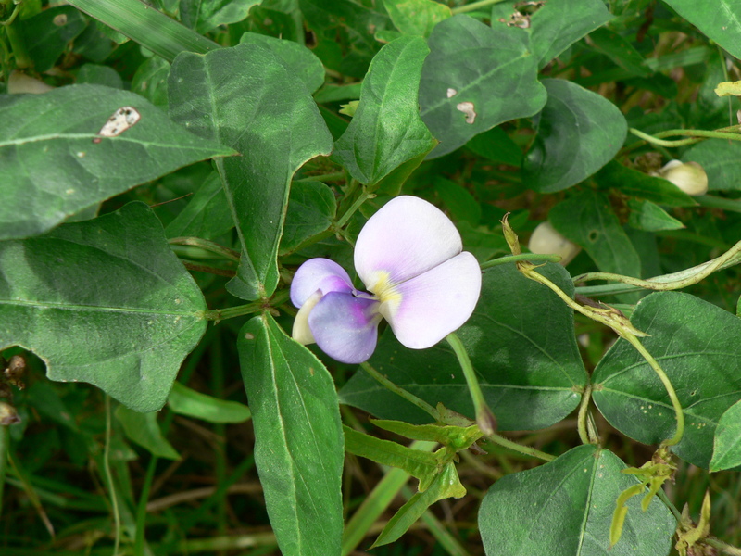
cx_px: 370
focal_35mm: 36
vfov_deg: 39.7
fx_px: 771
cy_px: 278
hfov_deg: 51.4
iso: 80
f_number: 4
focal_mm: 6
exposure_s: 1/160
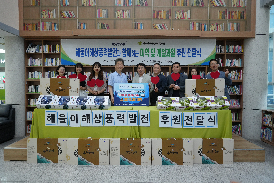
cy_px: 92
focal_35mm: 28
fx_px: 213
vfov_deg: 46.4
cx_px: 137
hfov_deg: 65.5
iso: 2500
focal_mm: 28
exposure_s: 1/160
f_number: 4
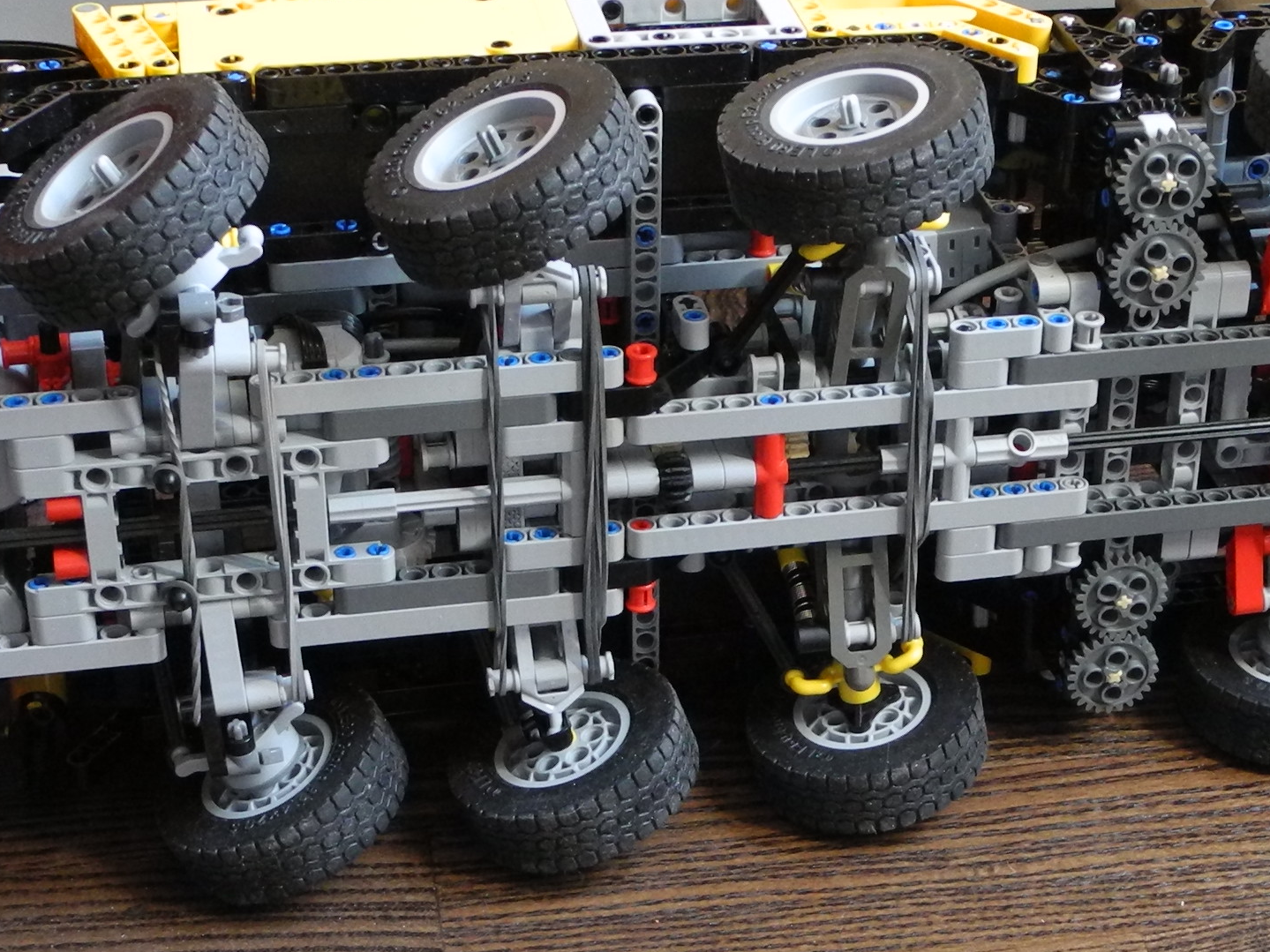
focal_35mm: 71
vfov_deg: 20.7
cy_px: 603
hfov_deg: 27.1
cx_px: 913
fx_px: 2605
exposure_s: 1/30
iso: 400
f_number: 2.8
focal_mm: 6
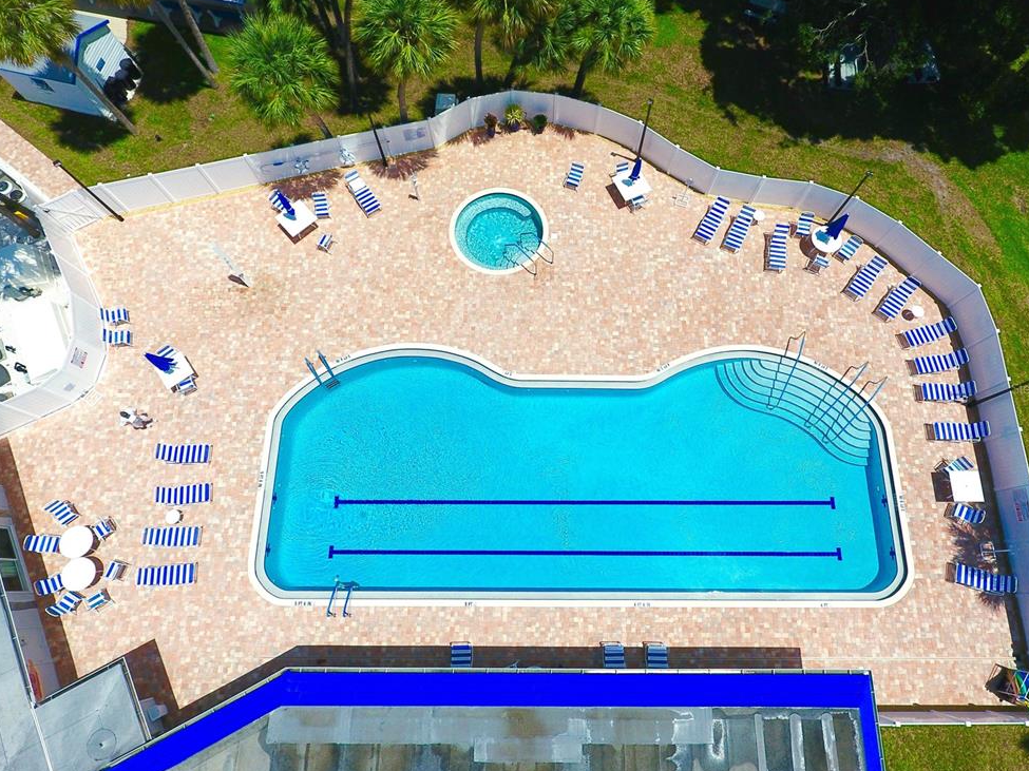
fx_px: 624
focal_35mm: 21
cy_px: 388
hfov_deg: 79.0
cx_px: 535
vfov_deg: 63.4
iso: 100
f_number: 2.8
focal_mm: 3.61
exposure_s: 1/4098
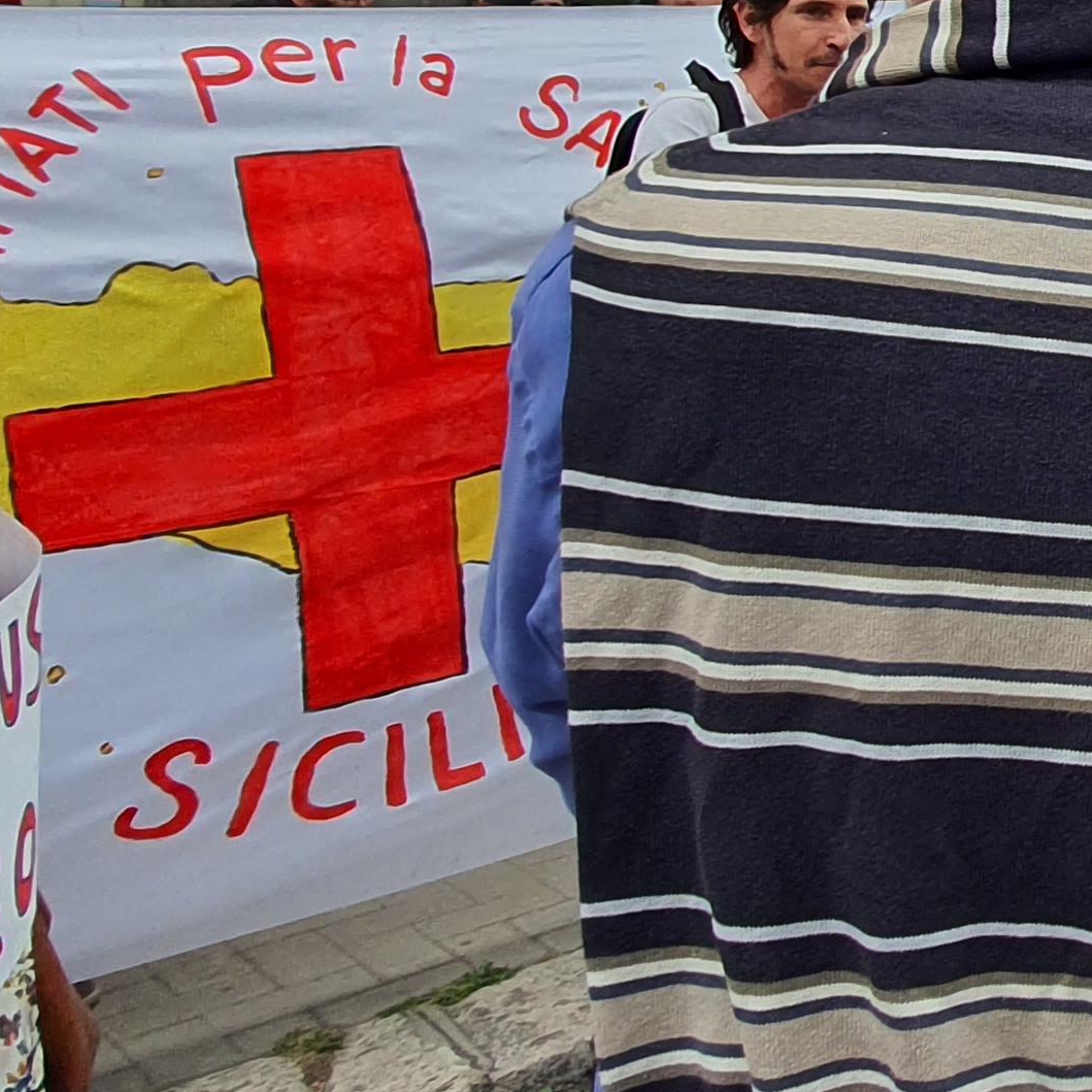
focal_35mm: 50
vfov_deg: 32.9
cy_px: 188
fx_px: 1785
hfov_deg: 23.5
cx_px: 1810
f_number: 2.2
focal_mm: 1.8
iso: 50
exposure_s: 1/366
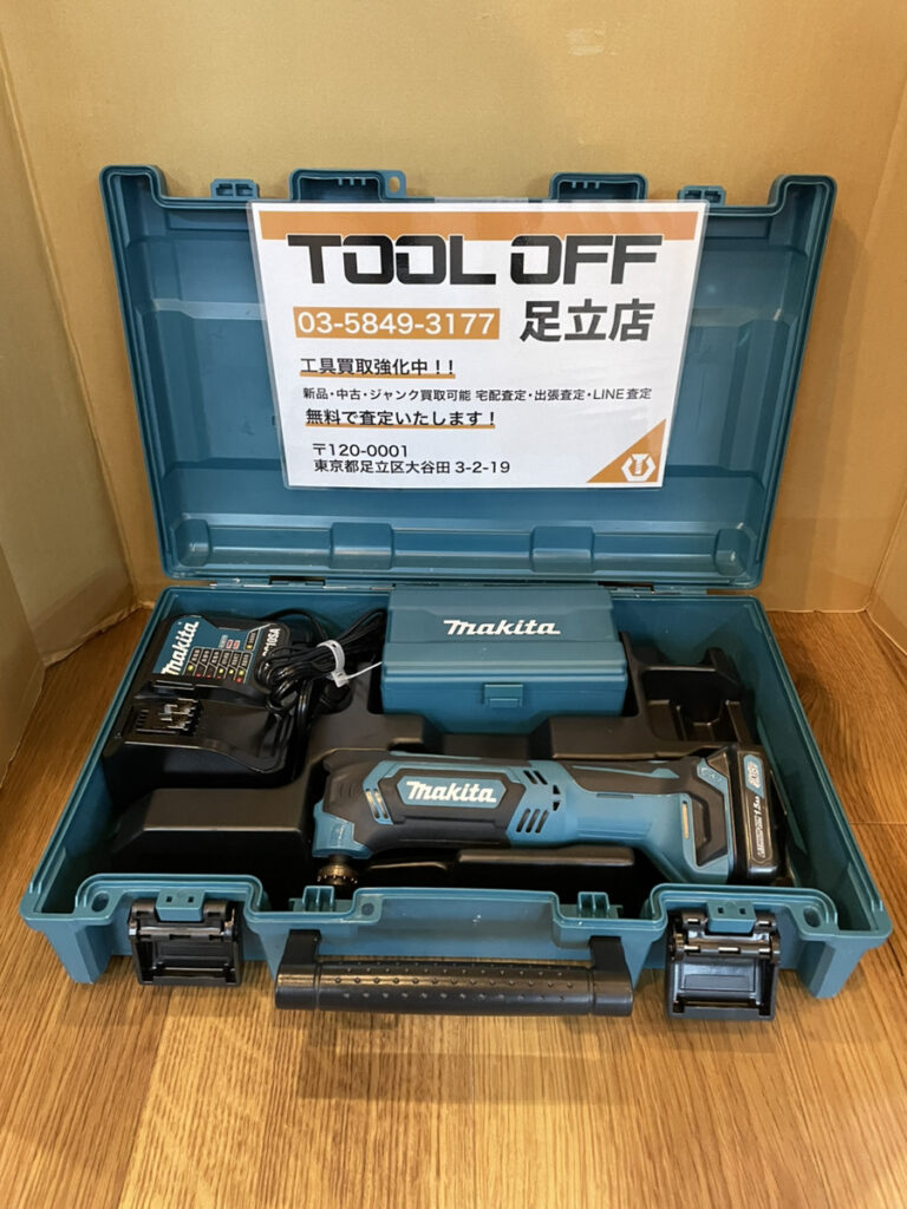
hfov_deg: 53.1
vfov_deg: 67.3
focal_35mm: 26
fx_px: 908
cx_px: 454
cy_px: 604
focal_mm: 4.2
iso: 500
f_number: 1.6
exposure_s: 1/41
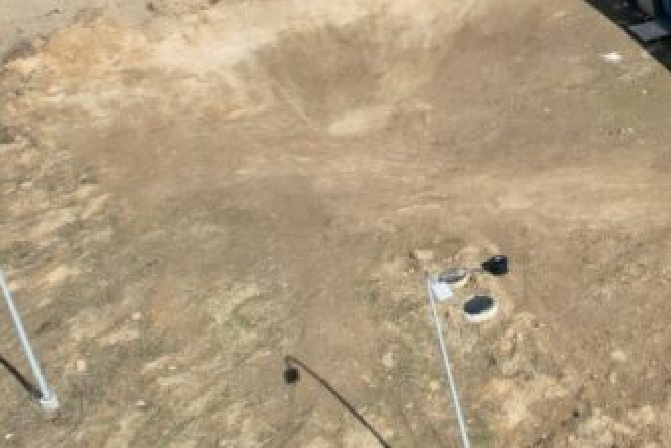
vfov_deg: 18.5
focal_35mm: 68
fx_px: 1268
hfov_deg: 23.2
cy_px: -153
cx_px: 1036
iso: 100
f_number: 2.8
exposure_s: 1/1500
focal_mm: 8.38
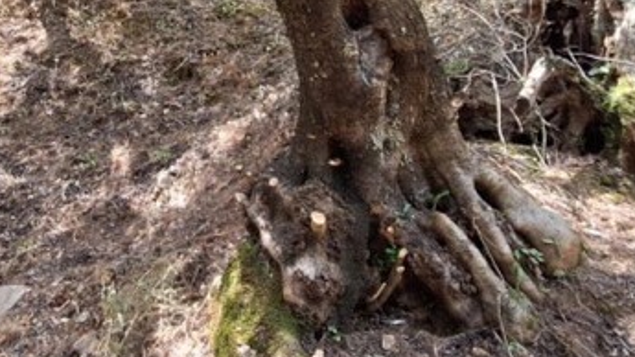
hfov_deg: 47.1
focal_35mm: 42
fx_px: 707
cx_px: 186
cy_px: -33
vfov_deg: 26.2
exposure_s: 1/213
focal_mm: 1.74
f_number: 2.2
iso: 40
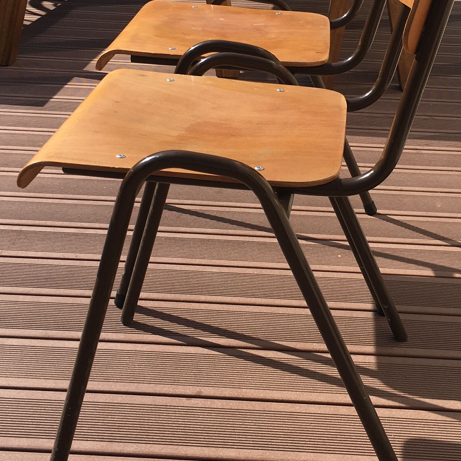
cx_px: 300
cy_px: 111
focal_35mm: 63
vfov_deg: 26.9
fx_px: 949
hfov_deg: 27.2
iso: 25
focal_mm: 4.15
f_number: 2.2
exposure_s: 1/2024
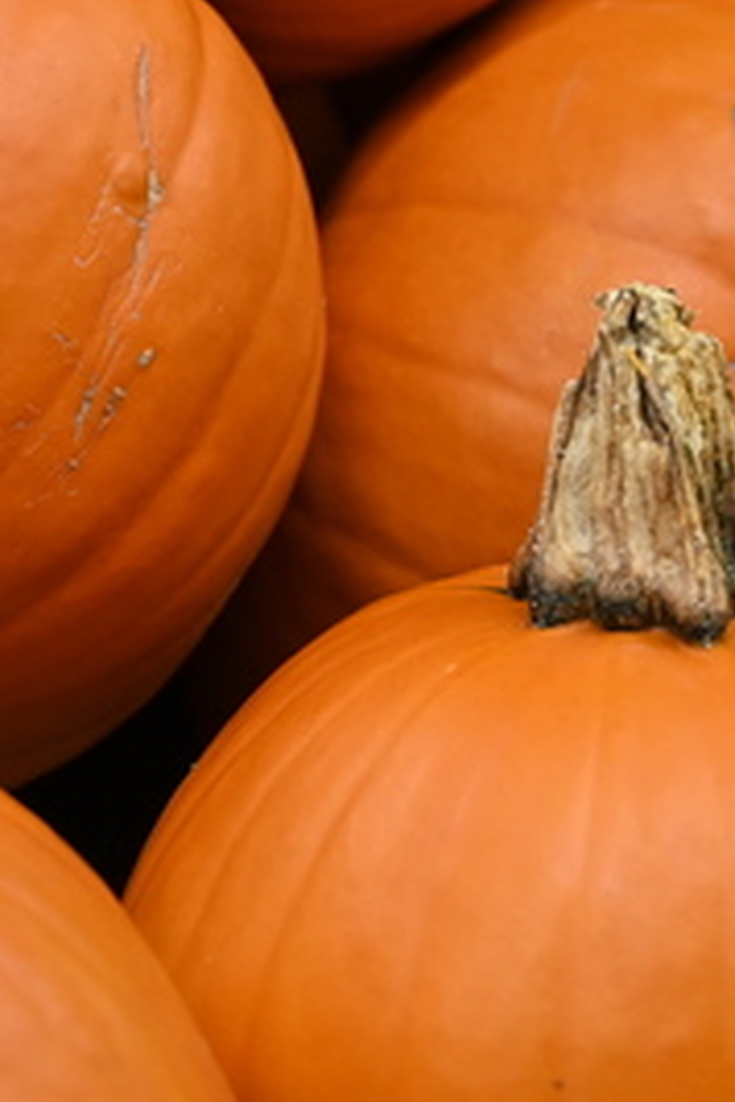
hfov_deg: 6.4
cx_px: 834
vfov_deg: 9.5
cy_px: 122
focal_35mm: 215
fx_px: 6584
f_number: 4
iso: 640
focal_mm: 56
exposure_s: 1/125
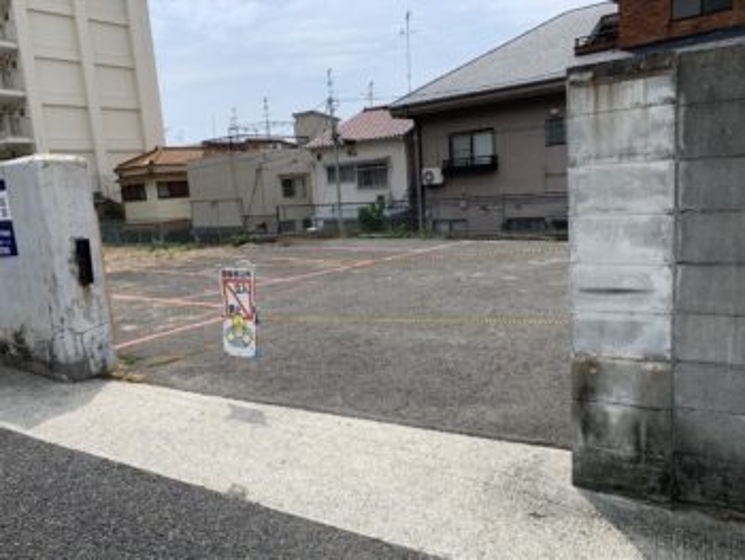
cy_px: 280
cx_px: 372
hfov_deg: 67.3
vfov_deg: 53.1
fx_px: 560
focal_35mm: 26
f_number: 1.8
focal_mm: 4.25
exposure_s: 1/3086
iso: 25
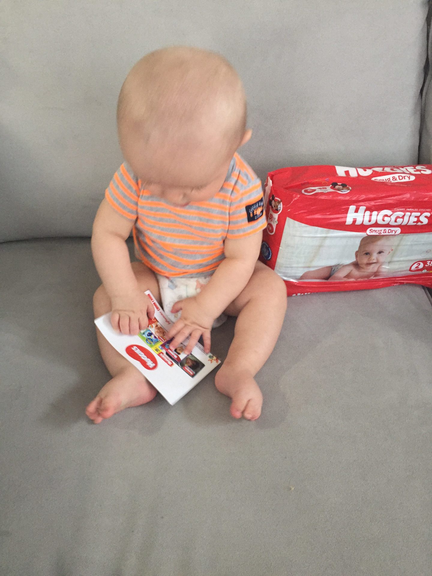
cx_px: 216
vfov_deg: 61.7
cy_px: 288
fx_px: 483
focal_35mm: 29
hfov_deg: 48.2
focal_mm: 4.15
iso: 250
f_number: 2.2
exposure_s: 1/24
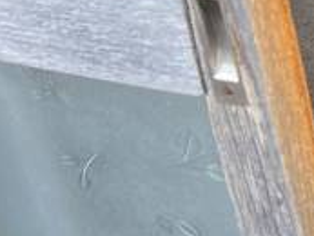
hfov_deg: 11.7
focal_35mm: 135
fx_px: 1225
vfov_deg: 9.5
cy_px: -366
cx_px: 780
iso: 80
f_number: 1.6
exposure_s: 1/121
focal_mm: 5.1
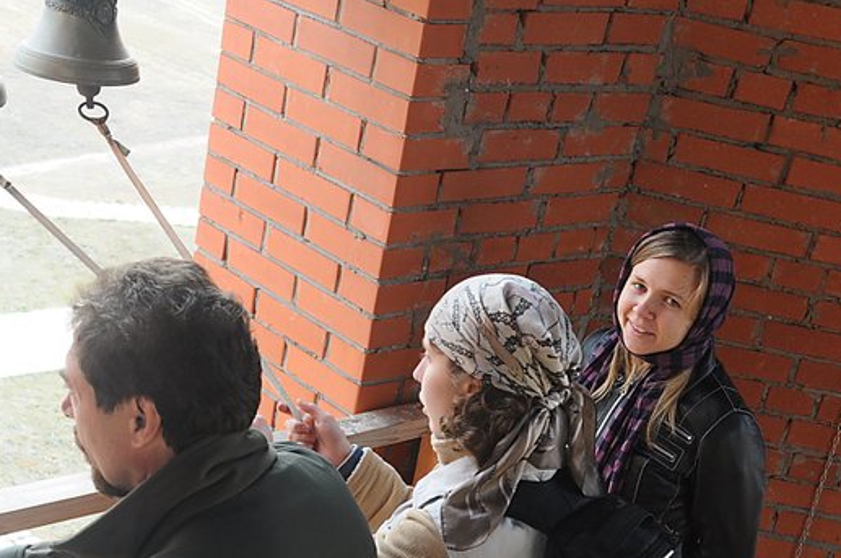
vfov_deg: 20.7
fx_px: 1516
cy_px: 404
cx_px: 418
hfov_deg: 31.0
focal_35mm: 65
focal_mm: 28
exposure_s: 1/60
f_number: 8
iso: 400
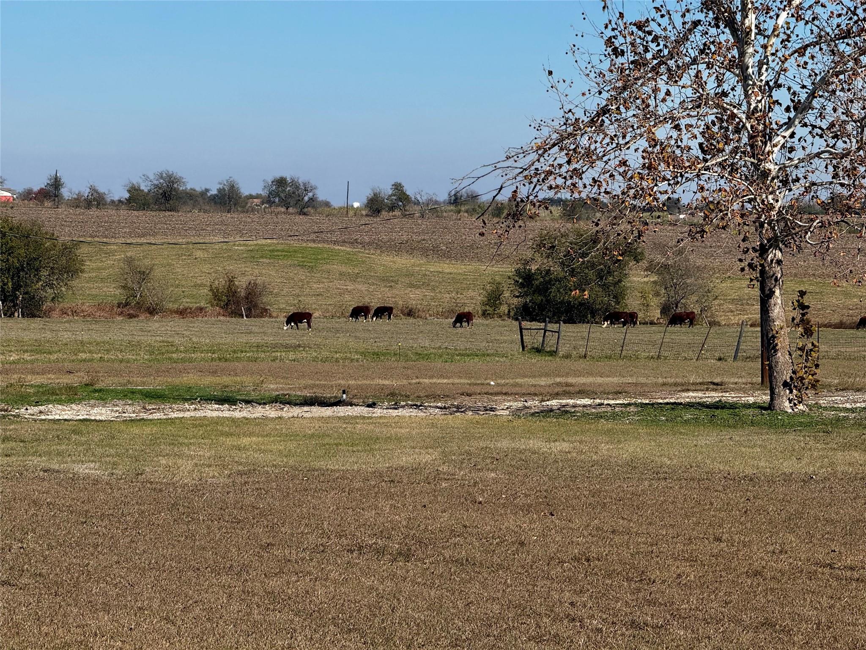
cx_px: 433
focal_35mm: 120
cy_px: 325
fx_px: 3002
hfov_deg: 16.4
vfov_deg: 12.3
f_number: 2.8
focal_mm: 15.66
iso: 50
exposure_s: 1/2358
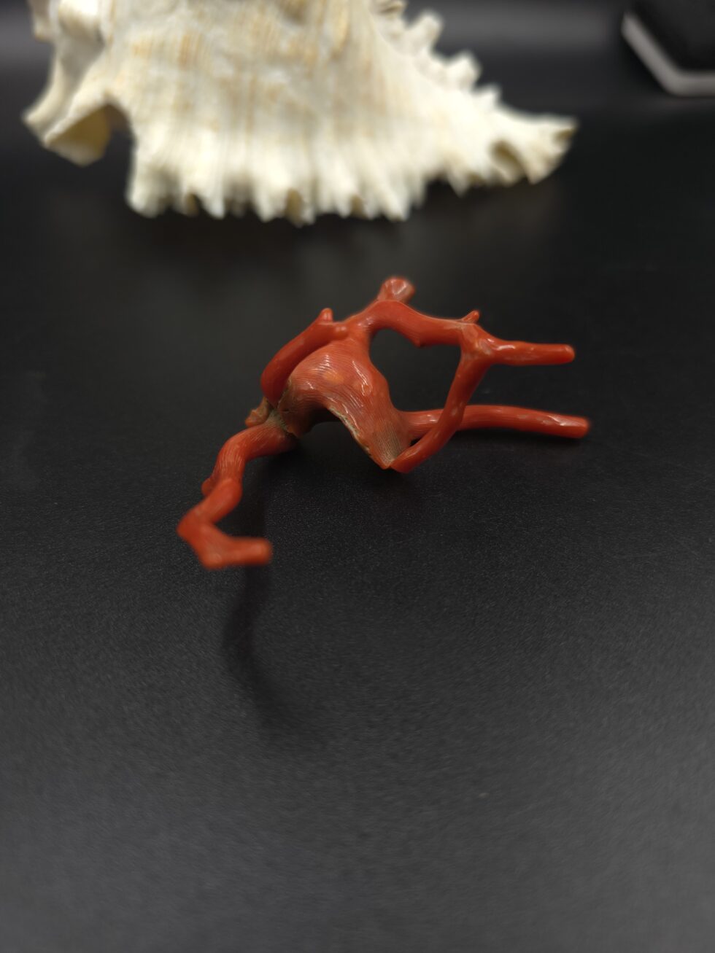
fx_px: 634
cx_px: 358
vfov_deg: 73.9
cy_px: 476
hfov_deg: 58.9
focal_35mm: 23
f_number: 1.7
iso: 16
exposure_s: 1/50
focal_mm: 6.3
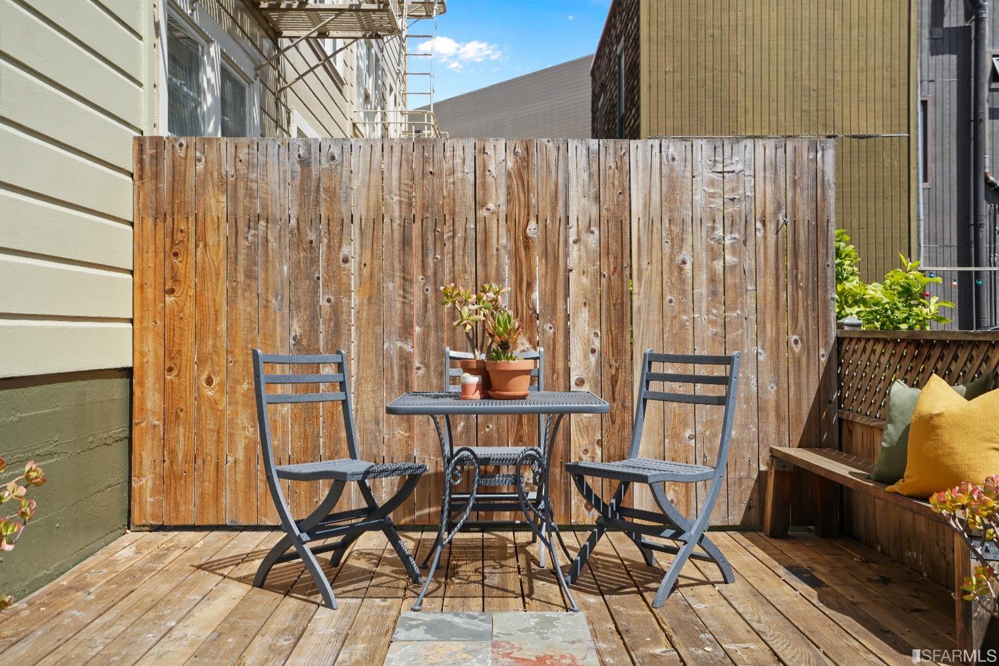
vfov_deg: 37.9
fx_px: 971
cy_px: 333
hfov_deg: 54.4
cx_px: 500
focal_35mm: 35
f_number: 8
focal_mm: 35
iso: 500
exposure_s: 1/320
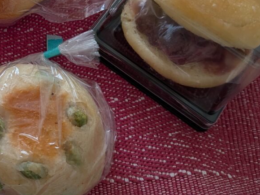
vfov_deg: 26.6
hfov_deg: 32.7
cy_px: 19
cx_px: -9
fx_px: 398
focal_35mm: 53
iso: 29
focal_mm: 4.53
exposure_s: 1/198
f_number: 1.7
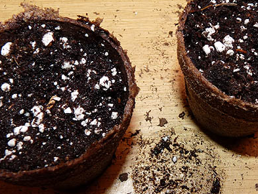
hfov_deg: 42.5
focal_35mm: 44
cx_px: 164
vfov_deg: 32.9
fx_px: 328
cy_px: 86
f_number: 4
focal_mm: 4.8
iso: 100
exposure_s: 1/30
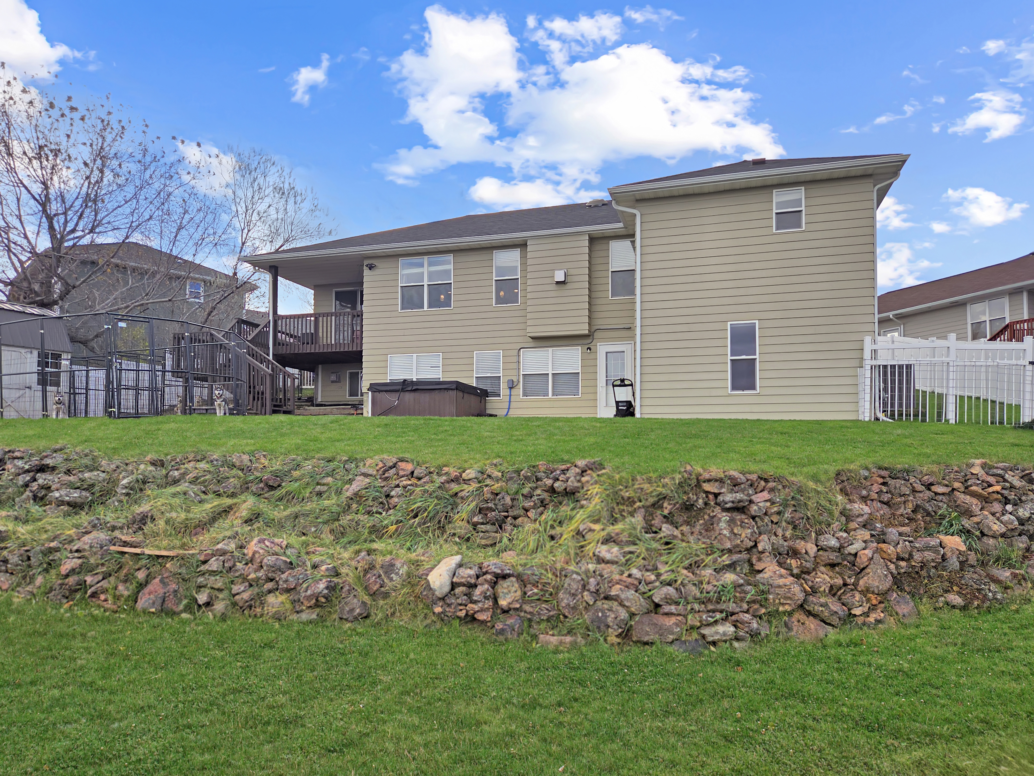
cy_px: 388
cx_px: 517
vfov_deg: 58.9
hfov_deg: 73.9
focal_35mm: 23
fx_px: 687
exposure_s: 1/5004
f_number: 1.8
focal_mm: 5.4
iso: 80
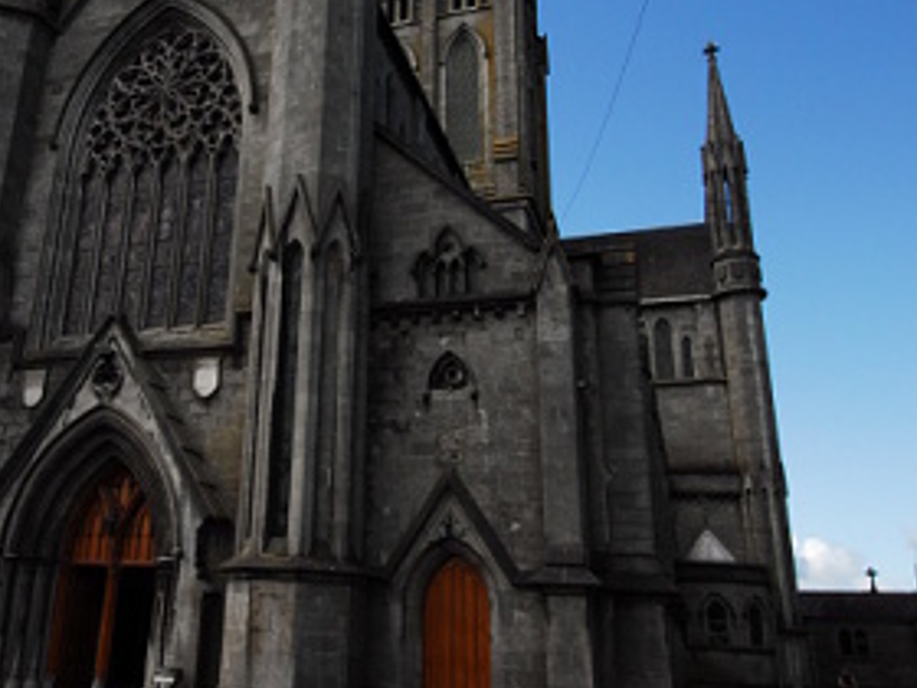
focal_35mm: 31
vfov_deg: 45.4
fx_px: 821
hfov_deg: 56.8
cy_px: 311
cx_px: 290
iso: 200
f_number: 10
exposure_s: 1/250
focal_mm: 10
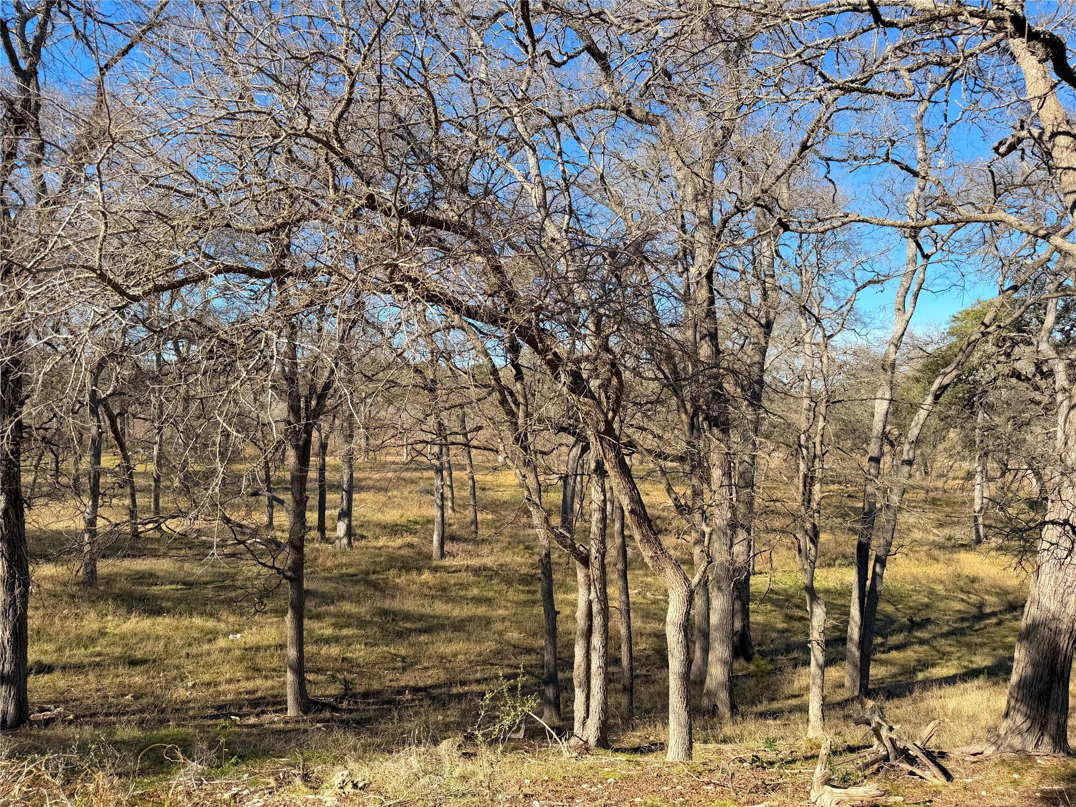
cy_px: 404
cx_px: 538
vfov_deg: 56.8
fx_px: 746
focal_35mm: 24
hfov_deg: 71.6
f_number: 1.78
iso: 80
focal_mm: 6.76
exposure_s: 1/2110
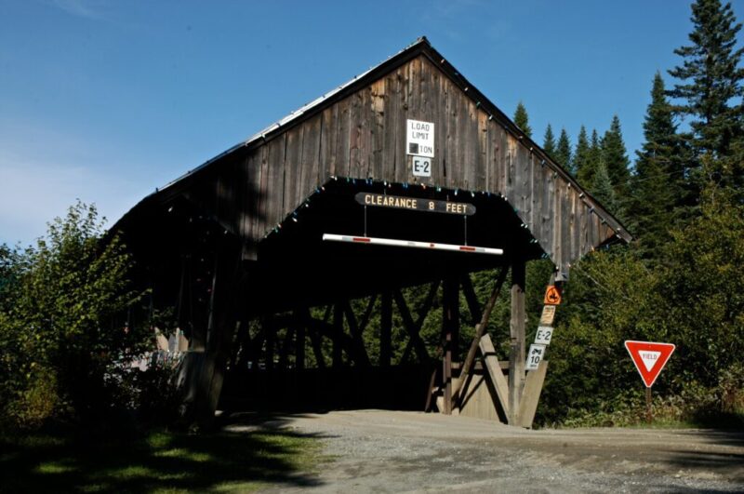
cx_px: 372
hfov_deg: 45.0
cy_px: 247
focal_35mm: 44
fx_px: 898
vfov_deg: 30.8
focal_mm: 29
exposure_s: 1/400
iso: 200
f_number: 9
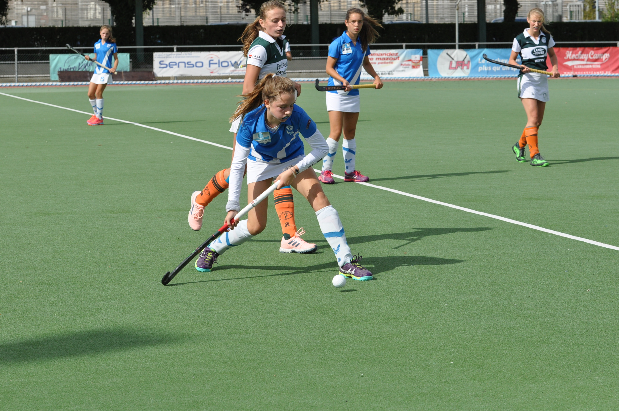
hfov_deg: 18.2
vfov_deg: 12.1
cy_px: 206
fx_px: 1932
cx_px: 310
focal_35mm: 112
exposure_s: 1/1600
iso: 400
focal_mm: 75
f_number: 7.1
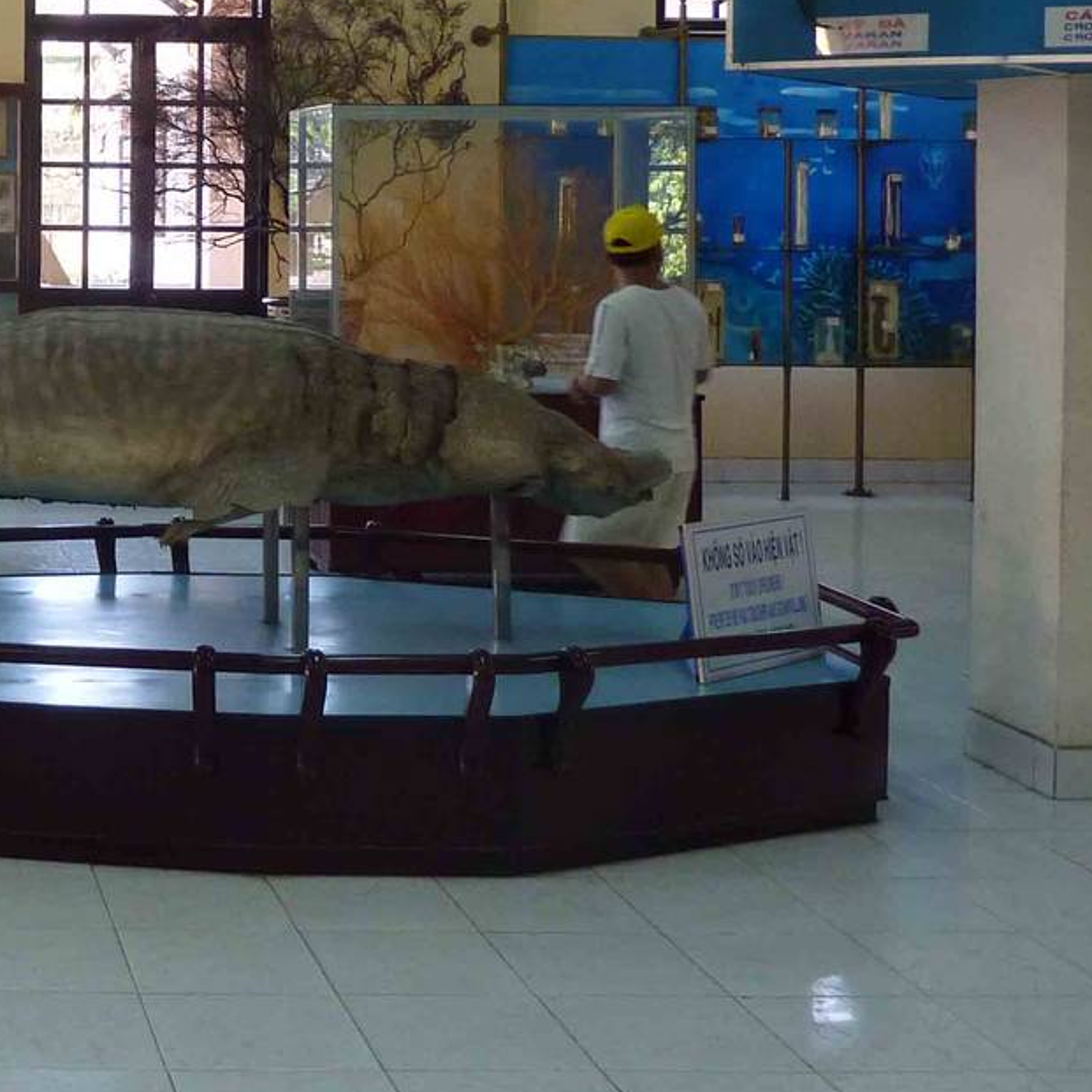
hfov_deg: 24.0
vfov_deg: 25.6
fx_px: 2356
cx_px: -181
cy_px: 190
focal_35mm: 66
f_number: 3.4
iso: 200
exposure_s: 1/30
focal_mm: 4.7
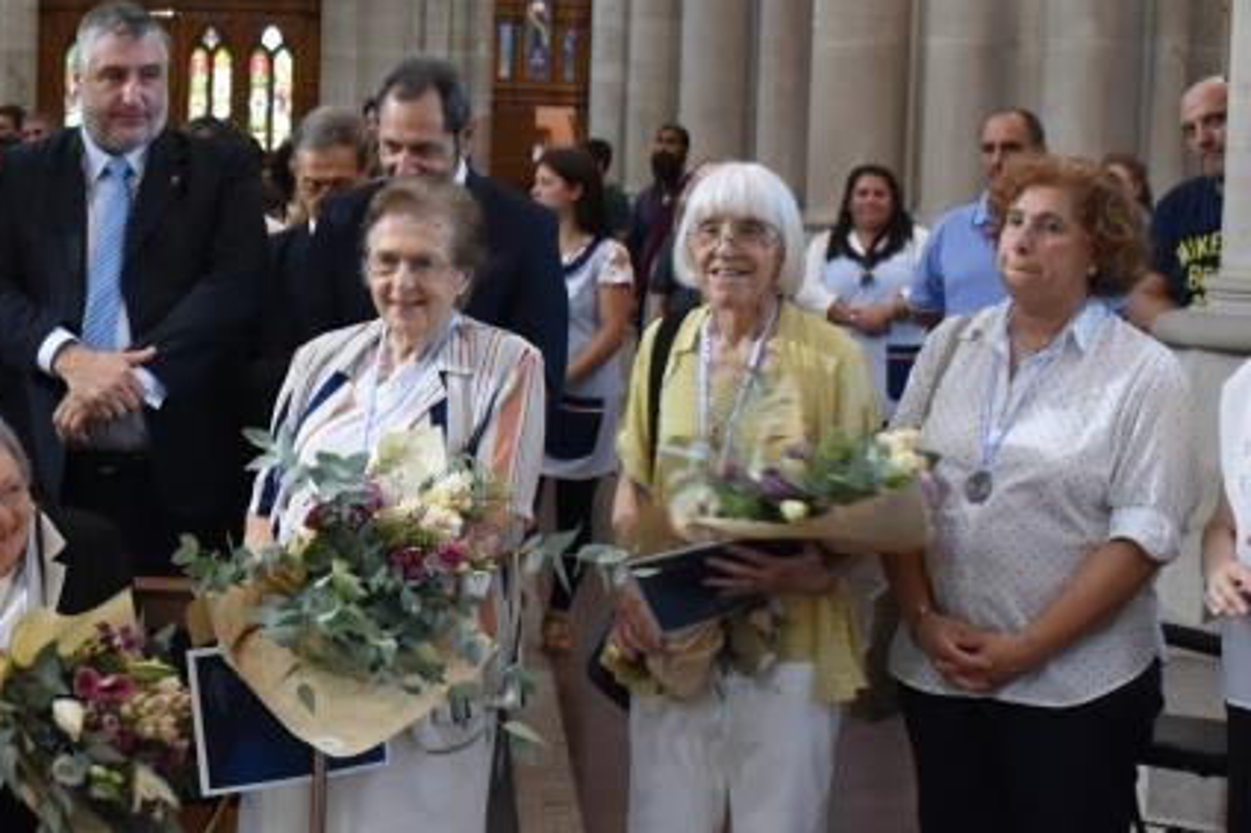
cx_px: 168
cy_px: 381
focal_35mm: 83
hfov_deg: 23.9
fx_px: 2890
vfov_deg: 16.4
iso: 1250
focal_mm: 23
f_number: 3.8
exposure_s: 1/15
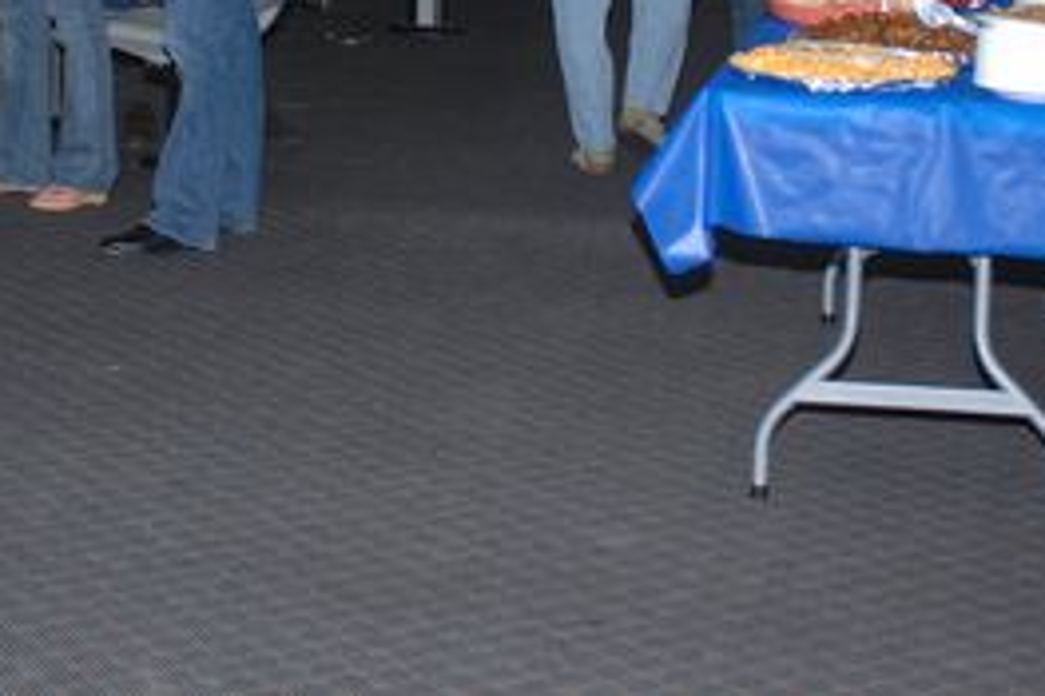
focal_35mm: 102
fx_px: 2959
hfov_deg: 20.0
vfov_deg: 13.1
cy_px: -125
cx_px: 373
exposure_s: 1/125
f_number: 3.5
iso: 400
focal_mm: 28
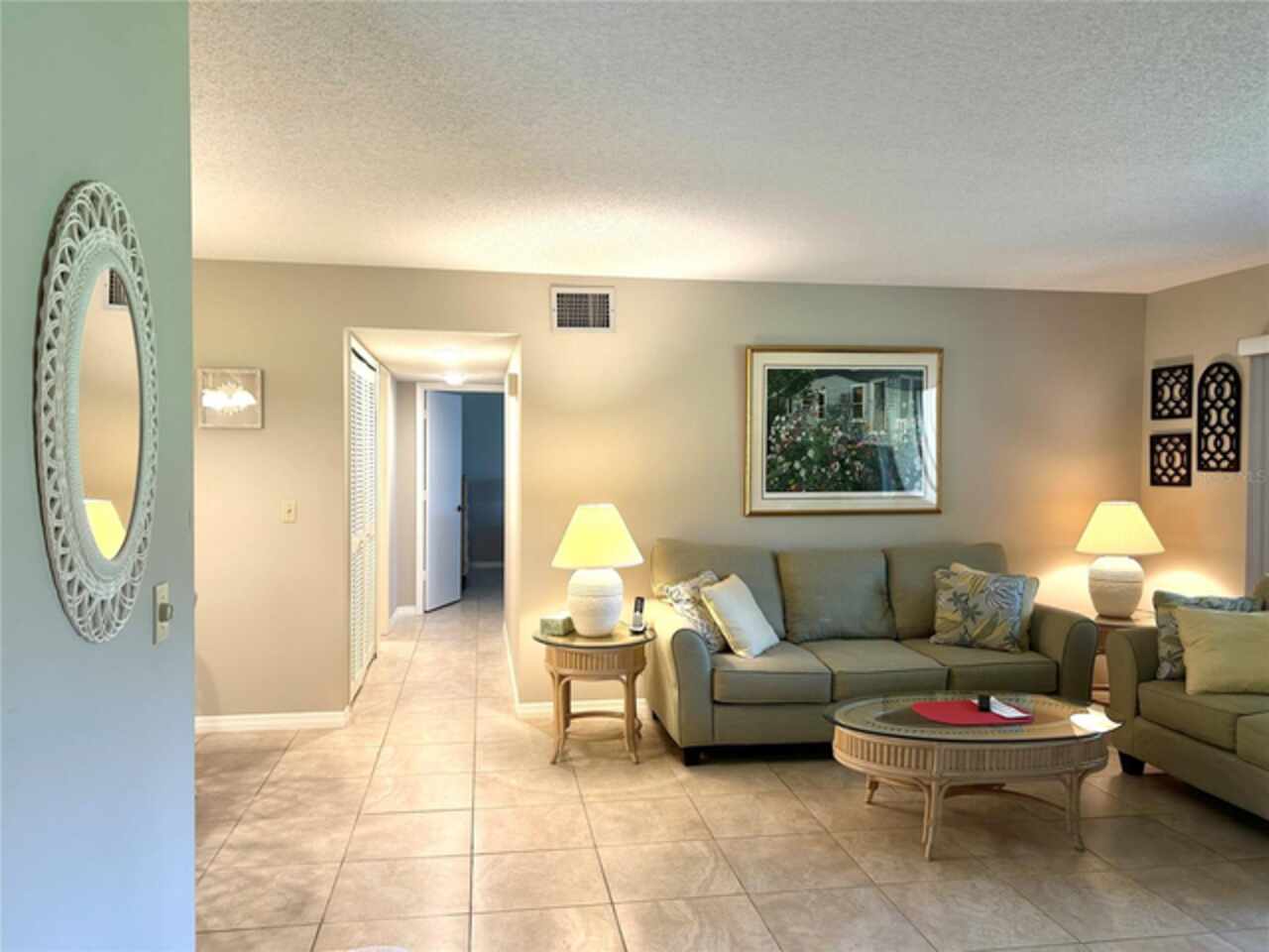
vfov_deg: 53.1
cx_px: 634
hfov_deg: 67.3
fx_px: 953
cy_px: 476
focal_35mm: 26
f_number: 1.5
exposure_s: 1/60
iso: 80
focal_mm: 5.7
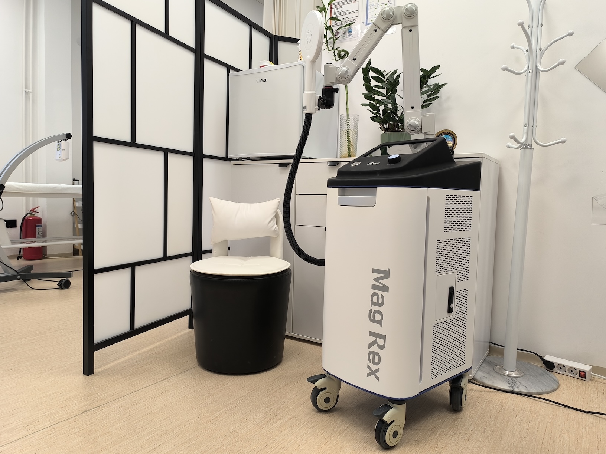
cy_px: 227
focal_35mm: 23
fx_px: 403
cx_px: 303
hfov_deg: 73.9
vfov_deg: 58.9
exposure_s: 1/100
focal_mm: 6.14
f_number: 1.65
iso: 200
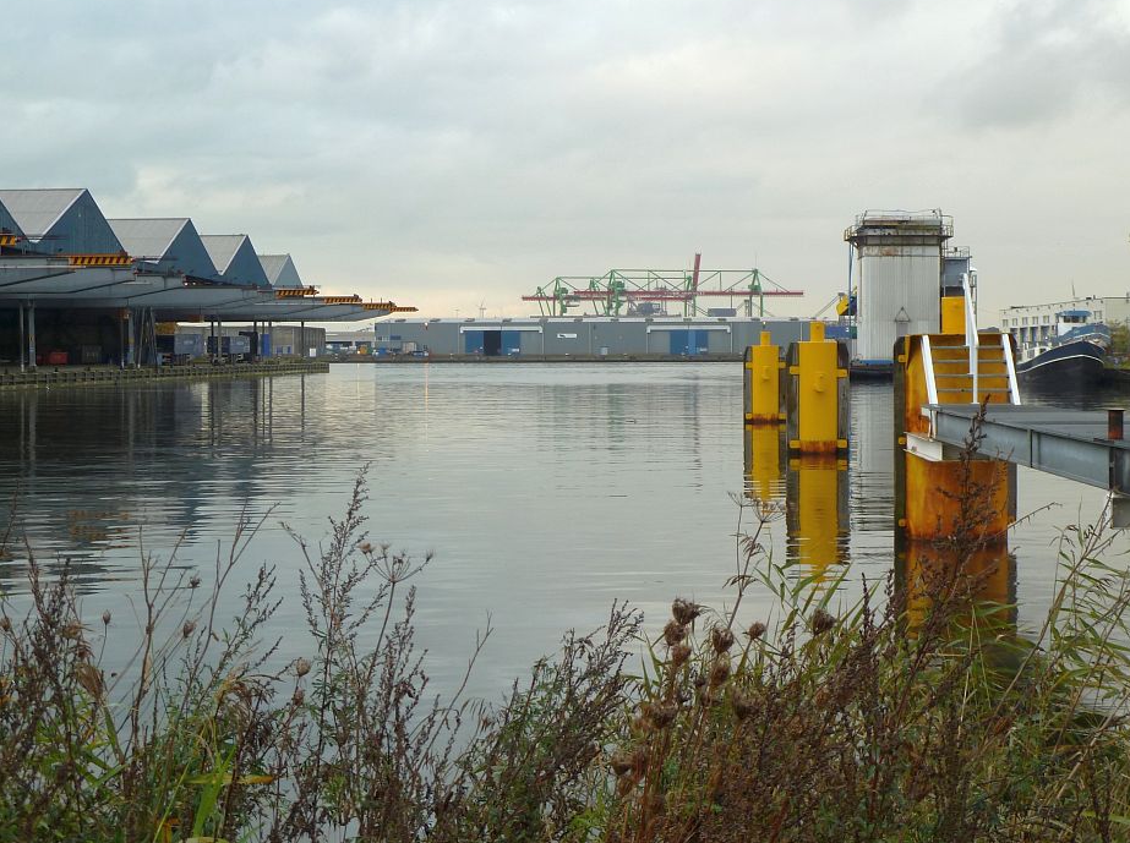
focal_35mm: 61
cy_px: 390
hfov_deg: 31.7
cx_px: 526
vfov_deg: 24.0
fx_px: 1988
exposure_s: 1/60
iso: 80
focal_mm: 9.1
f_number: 3.9
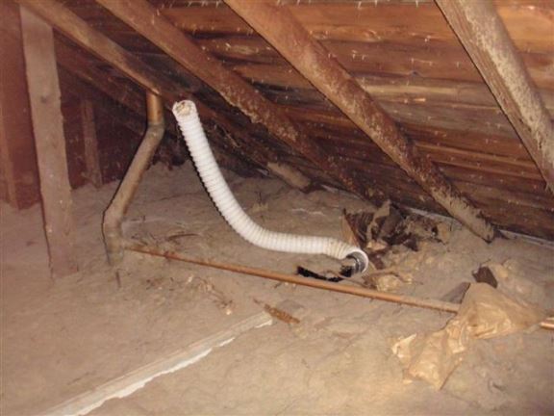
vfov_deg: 37.7
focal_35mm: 38
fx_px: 608
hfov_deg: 49.0
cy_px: 208
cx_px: 277
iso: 500
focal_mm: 6.7
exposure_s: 1/30
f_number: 3.5
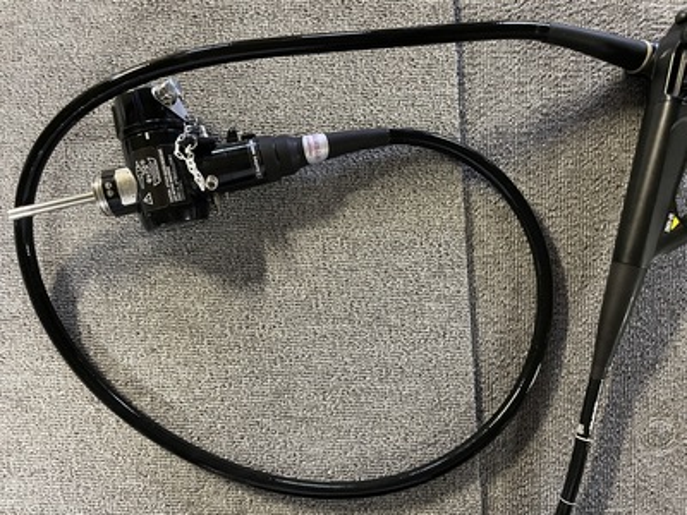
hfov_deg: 67.3
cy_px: 258
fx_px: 516
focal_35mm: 26
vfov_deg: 53.1
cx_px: 344
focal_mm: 4.2
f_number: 1.6
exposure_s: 1/25
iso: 500
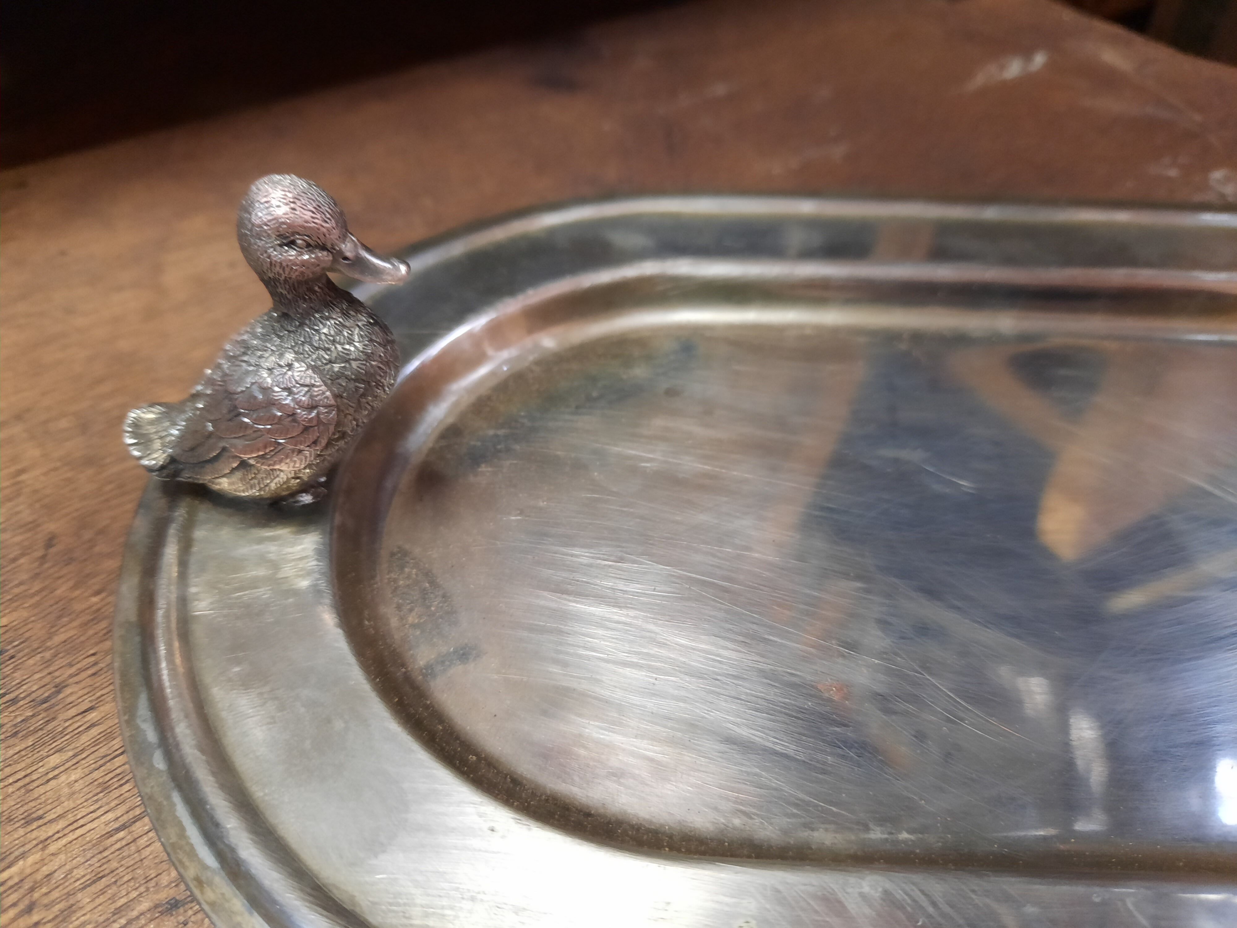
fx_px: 893
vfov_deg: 54.9
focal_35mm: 25
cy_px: 464
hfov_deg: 69.4
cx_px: 618
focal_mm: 4.6
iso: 400
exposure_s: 1/25
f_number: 2
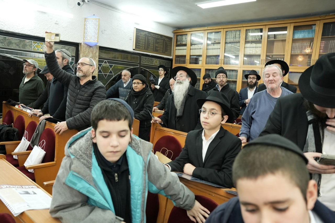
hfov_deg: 73.7
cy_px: 112
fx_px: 223
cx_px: 168
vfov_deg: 53.2
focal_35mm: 24
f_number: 4
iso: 2500
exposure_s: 1/200
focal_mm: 24
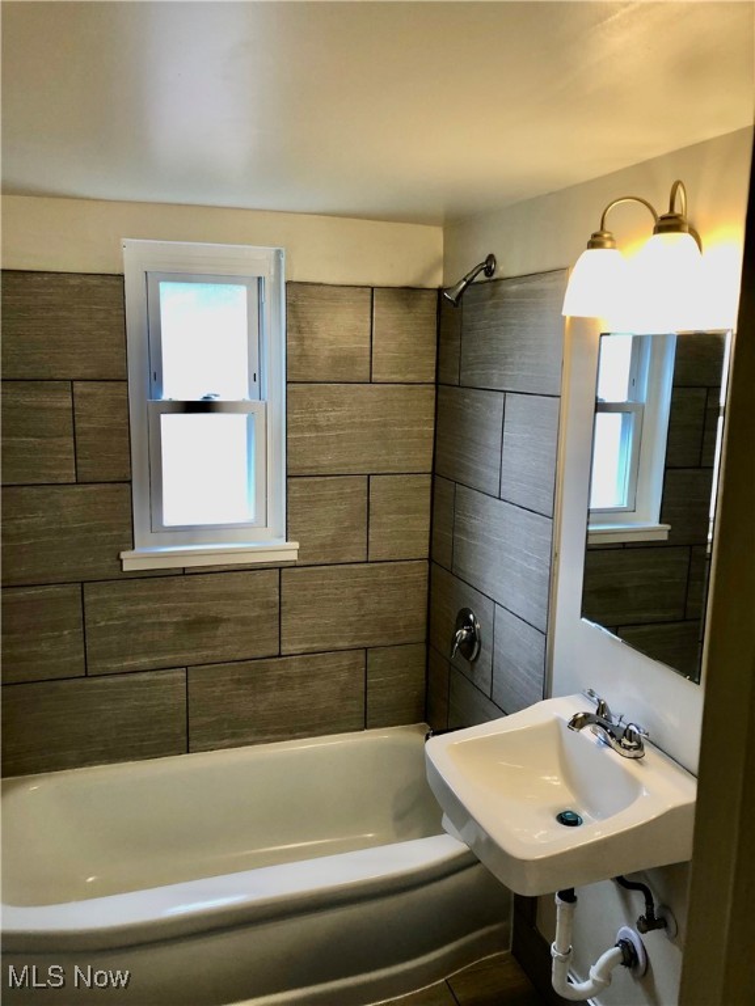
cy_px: 503
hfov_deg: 49.7
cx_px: 378
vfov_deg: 63.4
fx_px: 814
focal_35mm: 28
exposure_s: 1/40
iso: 25
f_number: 1.8
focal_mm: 4
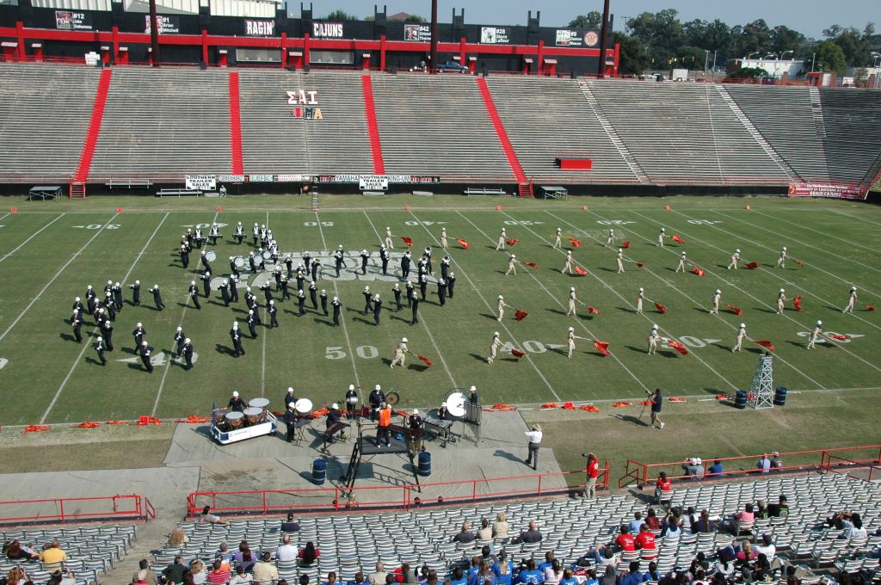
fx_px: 880
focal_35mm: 36
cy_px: 292
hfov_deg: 53.2
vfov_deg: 36.8
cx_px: 440
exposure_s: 1/320
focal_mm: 24
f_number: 10
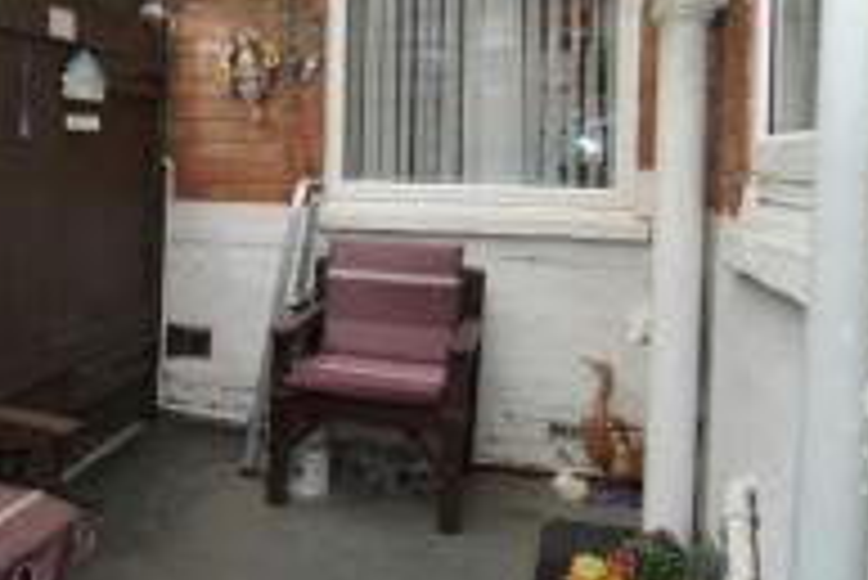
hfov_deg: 50.7
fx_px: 893
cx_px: 274
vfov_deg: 35.4
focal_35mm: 37
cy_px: 164
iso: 500
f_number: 4
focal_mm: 10
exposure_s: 1/100
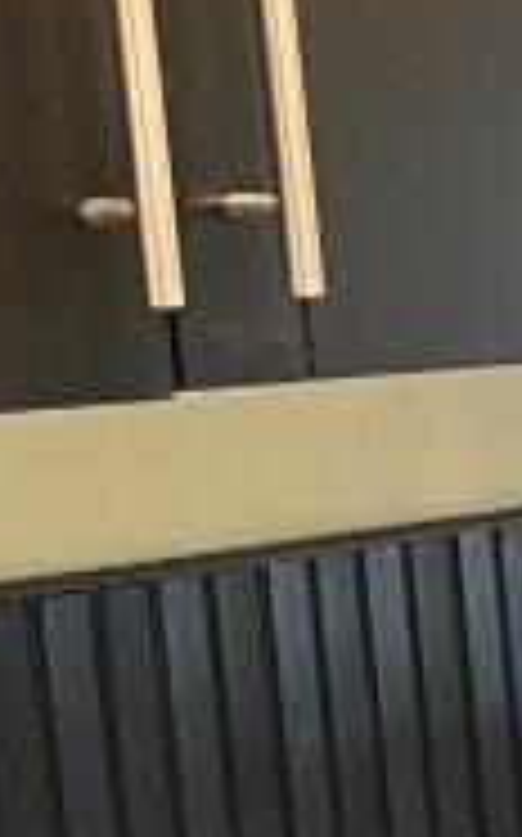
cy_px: 810
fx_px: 3465
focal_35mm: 152
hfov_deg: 7.1
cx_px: 1899
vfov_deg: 13.6
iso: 160
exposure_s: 1/50
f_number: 1.5
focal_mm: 5.7
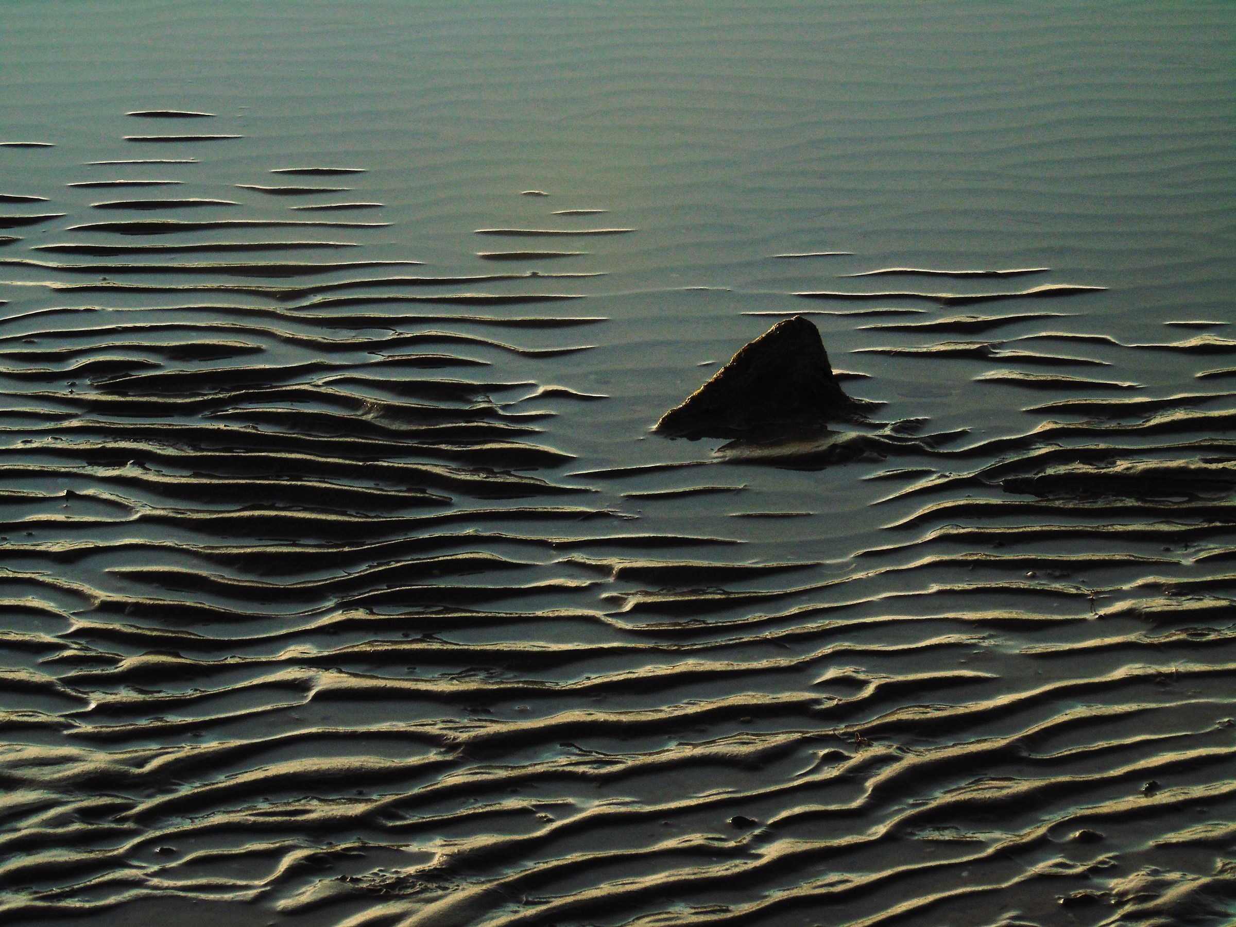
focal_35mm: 186
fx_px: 6641
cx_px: 618
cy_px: 464
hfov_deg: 10.6
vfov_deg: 8.0
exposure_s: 1/250
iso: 80
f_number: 5
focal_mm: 33
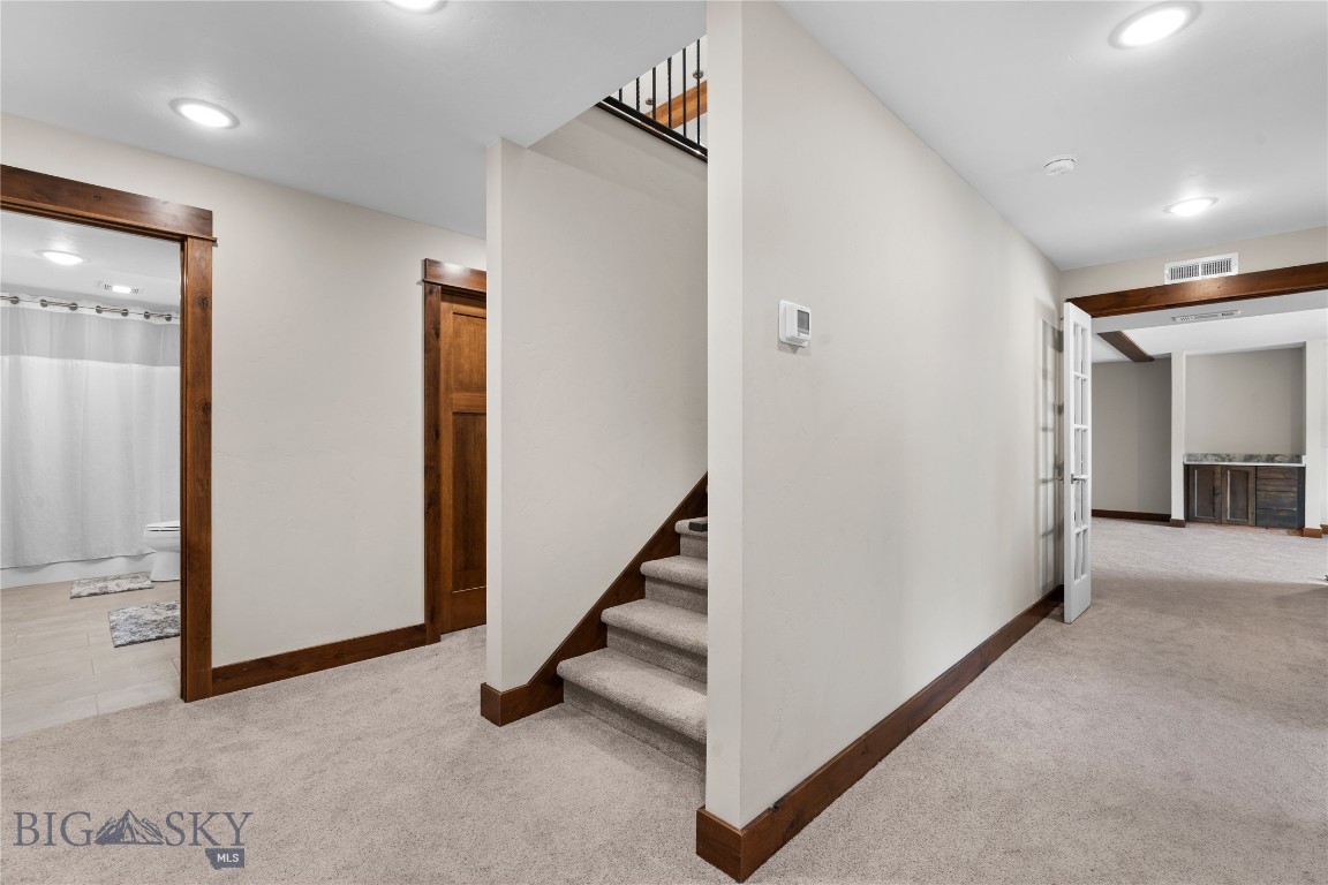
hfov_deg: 96.7
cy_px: 442
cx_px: 664
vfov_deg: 73.7
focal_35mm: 16
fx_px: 590
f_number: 9
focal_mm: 16
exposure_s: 1/2
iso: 320
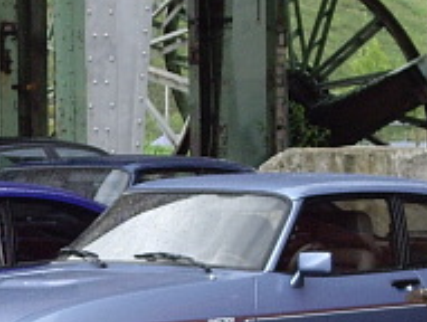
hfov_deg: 6.0
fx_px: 4029
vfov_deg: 4.6
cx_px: -80
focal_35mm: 326
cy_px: 385
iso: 200
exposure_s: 1/160
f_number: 4.3
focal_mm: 16.3
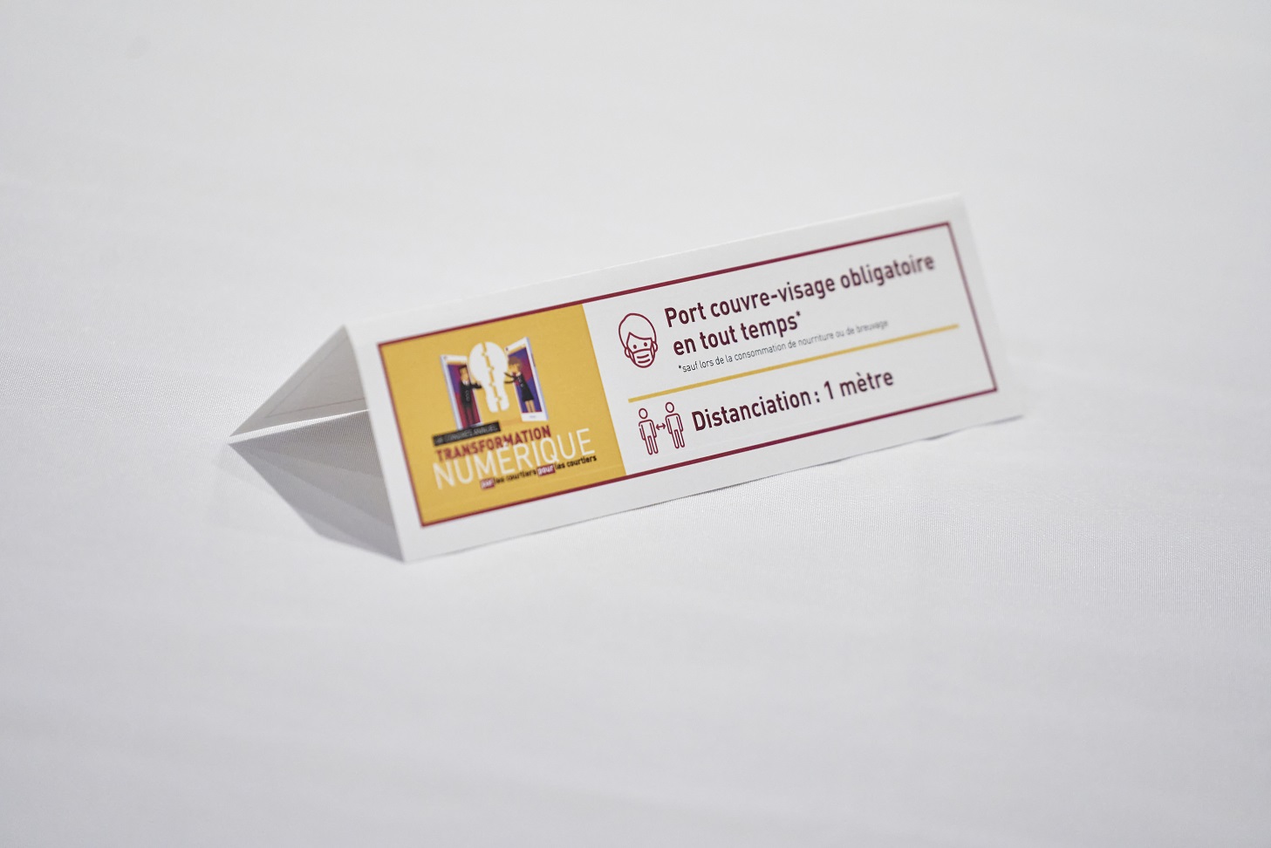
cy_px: 424
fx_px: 6462
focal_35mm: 183
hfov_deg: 11.2
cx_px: 636
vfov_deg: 7.5
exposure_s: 1/100
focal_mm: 183
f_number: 4
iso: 2500
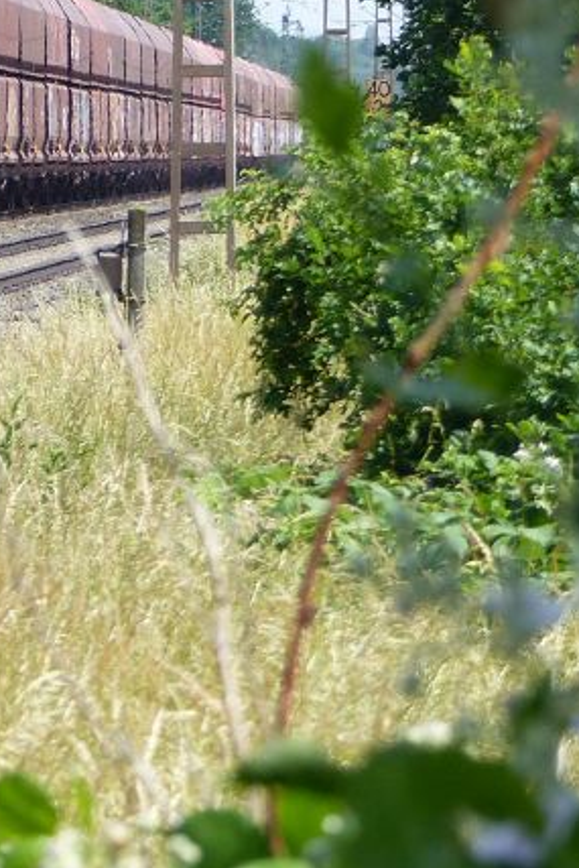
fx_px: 12317
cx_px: -628
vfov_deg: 4.0
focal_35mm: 511
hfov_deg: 2.7
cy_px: 28
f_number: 4
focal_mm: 31.5
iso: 100
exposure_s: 1/500
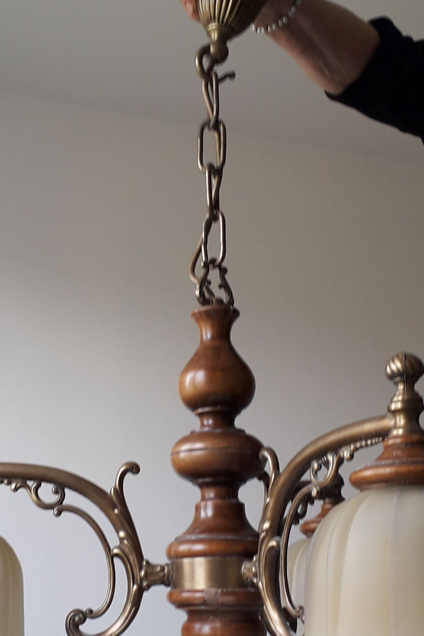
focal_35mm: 56
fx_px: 989
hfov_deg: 24.1
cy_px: 399
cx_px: 169
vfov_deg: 35.4
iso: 50
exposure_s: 1/50
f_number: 1.9
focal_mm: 3.6
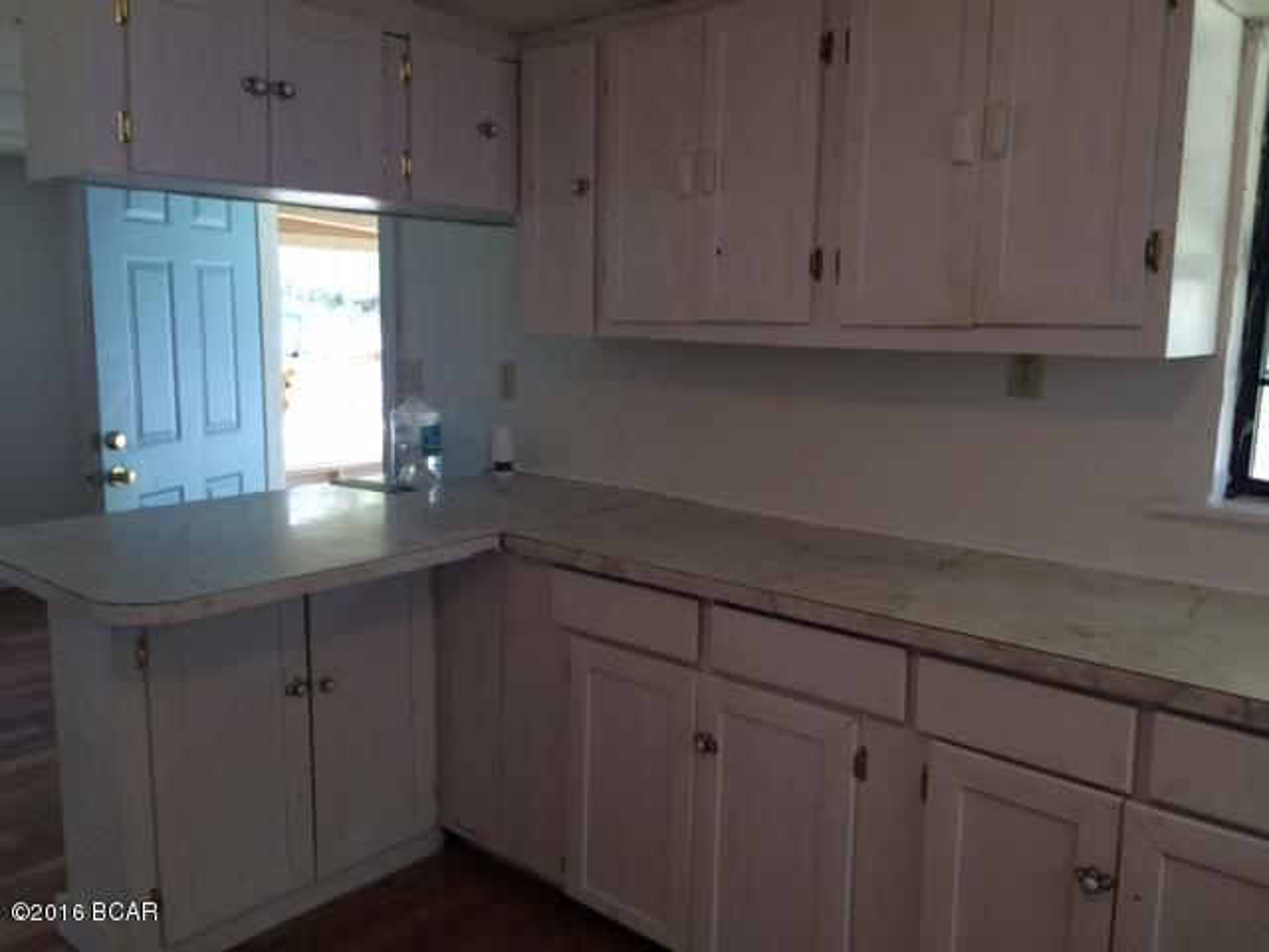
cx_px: 634
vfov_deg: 48.2
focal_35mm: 29
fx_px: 1063
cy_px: 476
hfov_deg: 61.7
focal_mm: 4.15
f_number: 2.2
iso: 40
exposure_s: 1/40
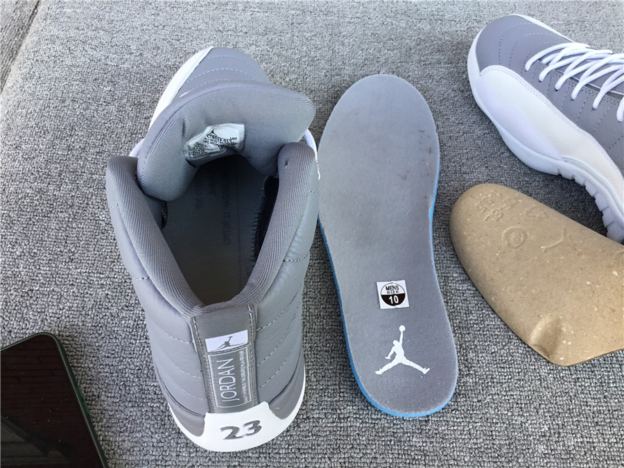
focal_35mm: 31
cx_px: 312
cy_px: 234
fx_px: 559
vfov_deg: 45.4
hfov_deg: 58.4
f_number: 2.4
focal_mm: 3.3
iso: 40
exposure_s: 1/120
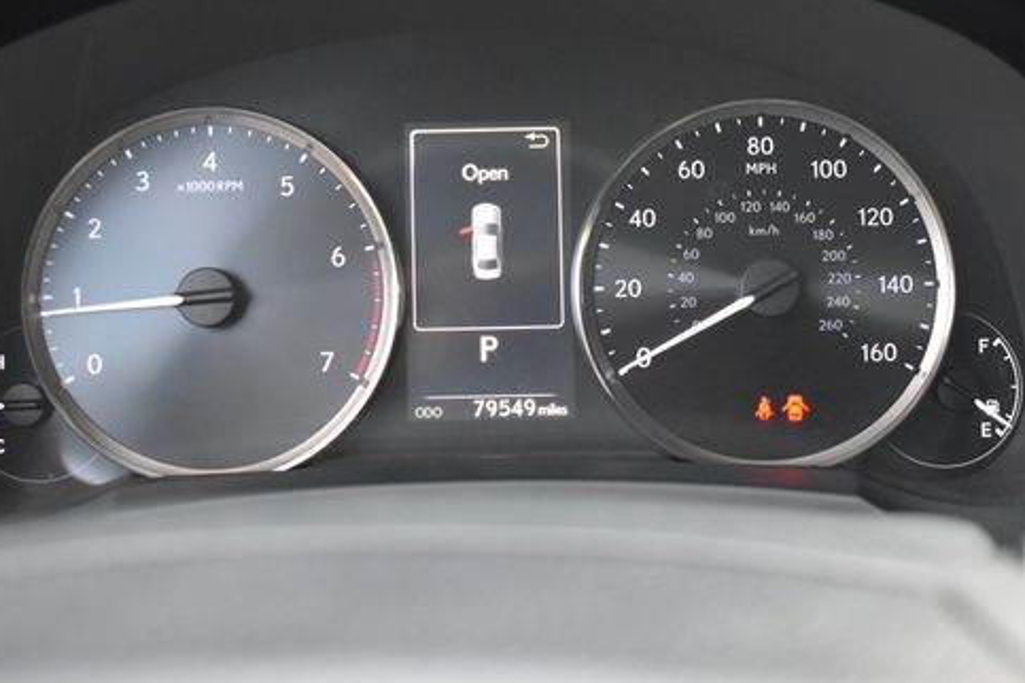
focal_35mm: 50
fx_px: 1414
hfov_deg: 39.8
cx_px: 531
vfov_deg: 27.1
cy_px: 262
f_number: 4
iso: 2200
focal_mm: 25
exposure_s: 1/125
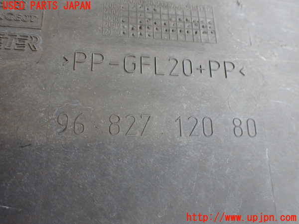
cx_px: 150
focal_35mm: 30
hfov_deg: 60.0
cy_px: 112
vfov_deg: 46.8
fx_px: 259
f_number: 2.3
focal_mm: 5.4
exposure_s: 1/125
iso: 500
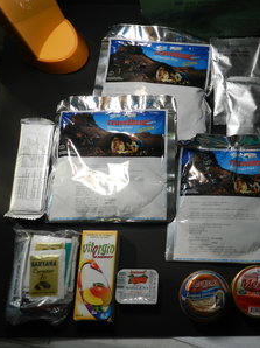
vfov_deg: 43.9
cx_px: 217
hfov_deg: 32.4
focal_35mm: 43
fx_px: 431
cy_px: 174
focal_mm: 5.6
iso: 160
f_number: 3.7
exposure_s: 1/50
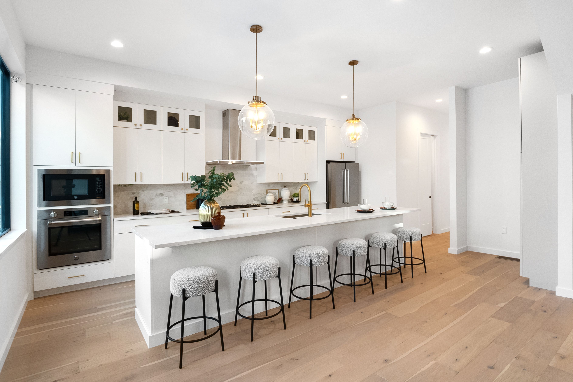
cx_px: 297
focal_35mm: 17
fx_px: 271
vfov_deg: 70.4
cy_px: 188
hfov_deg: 93.2
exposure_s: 1/25
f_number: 6.3
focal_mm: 8
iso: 400
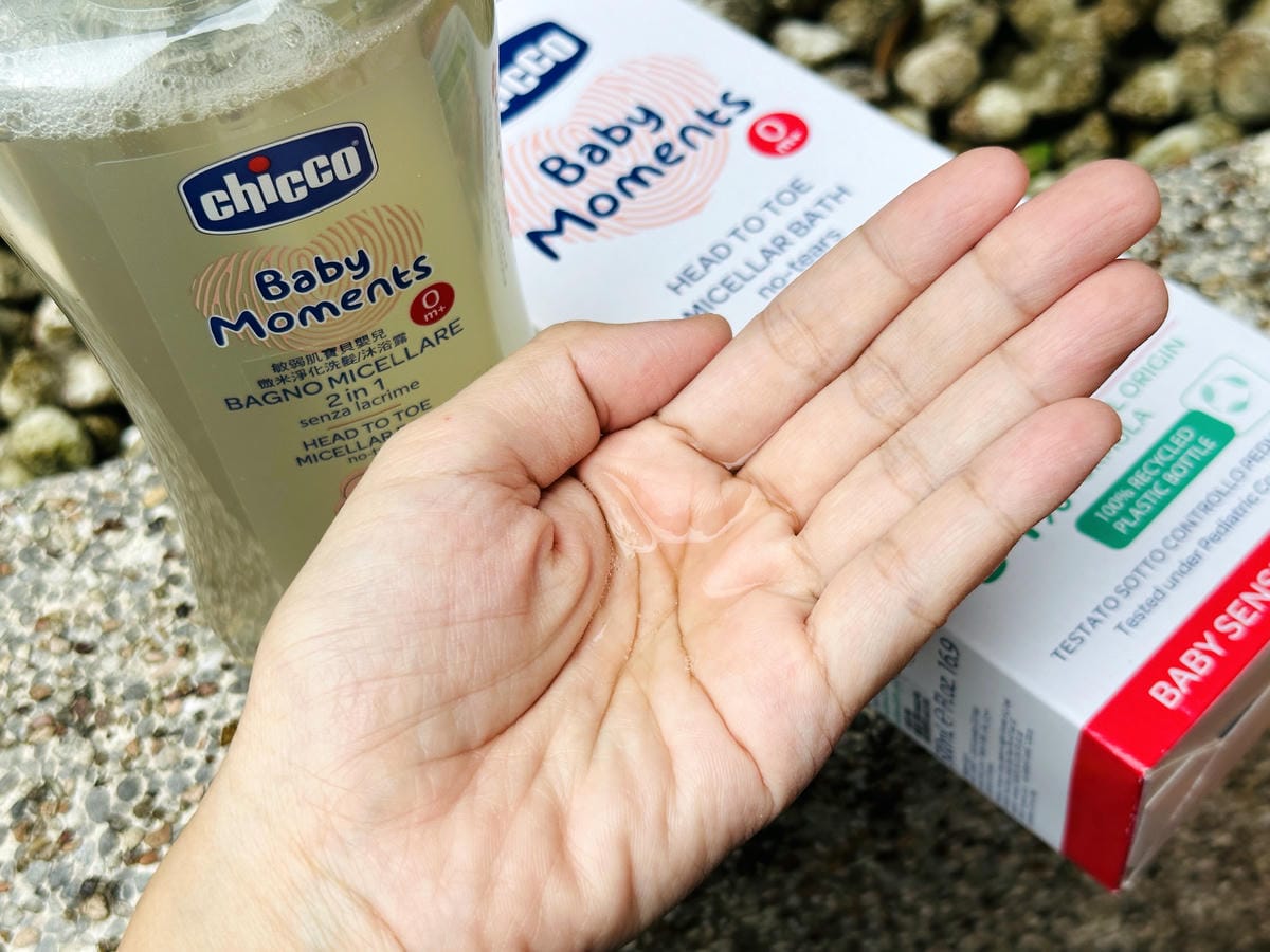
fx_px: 1761
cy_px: 476
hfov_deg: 39.7
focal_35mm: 48
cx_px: 635
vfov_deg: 30.3
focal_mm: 6.86
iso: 64
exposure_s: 1/1185
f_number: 1.78
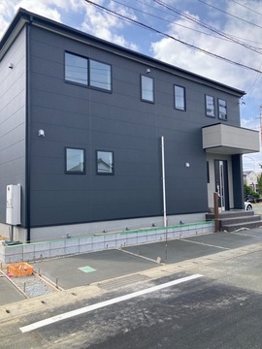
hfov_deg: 49.7
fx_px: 283
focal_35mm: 28
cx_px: 131
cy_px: 174
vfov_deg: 63.4
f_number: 1.8
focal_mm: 3.99
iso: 20
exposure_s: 1/972
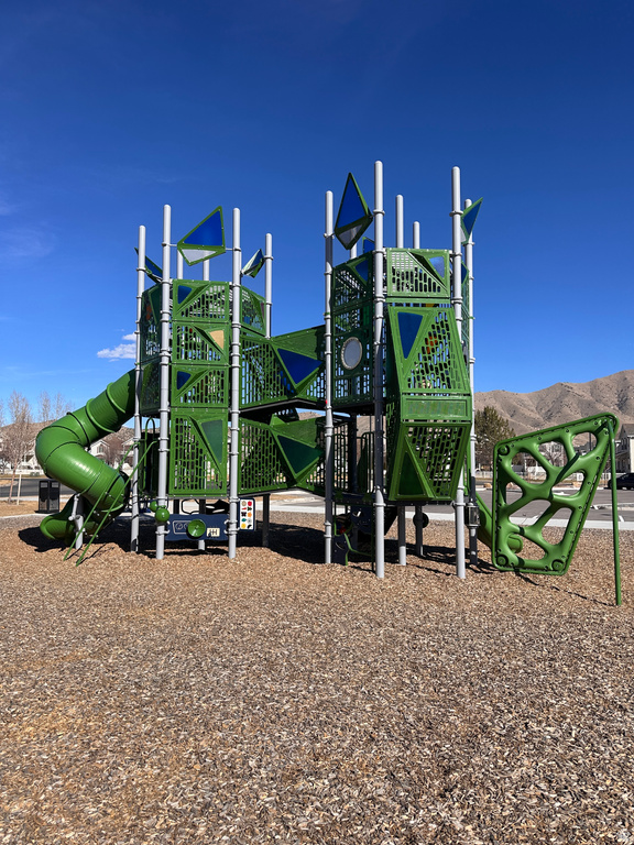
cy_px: 422
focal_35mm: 24
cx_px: 317
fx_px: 586
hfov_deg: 56.8
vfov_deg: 71.6
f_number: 1.78
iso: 80
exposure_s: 1/5000
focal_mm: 6.86
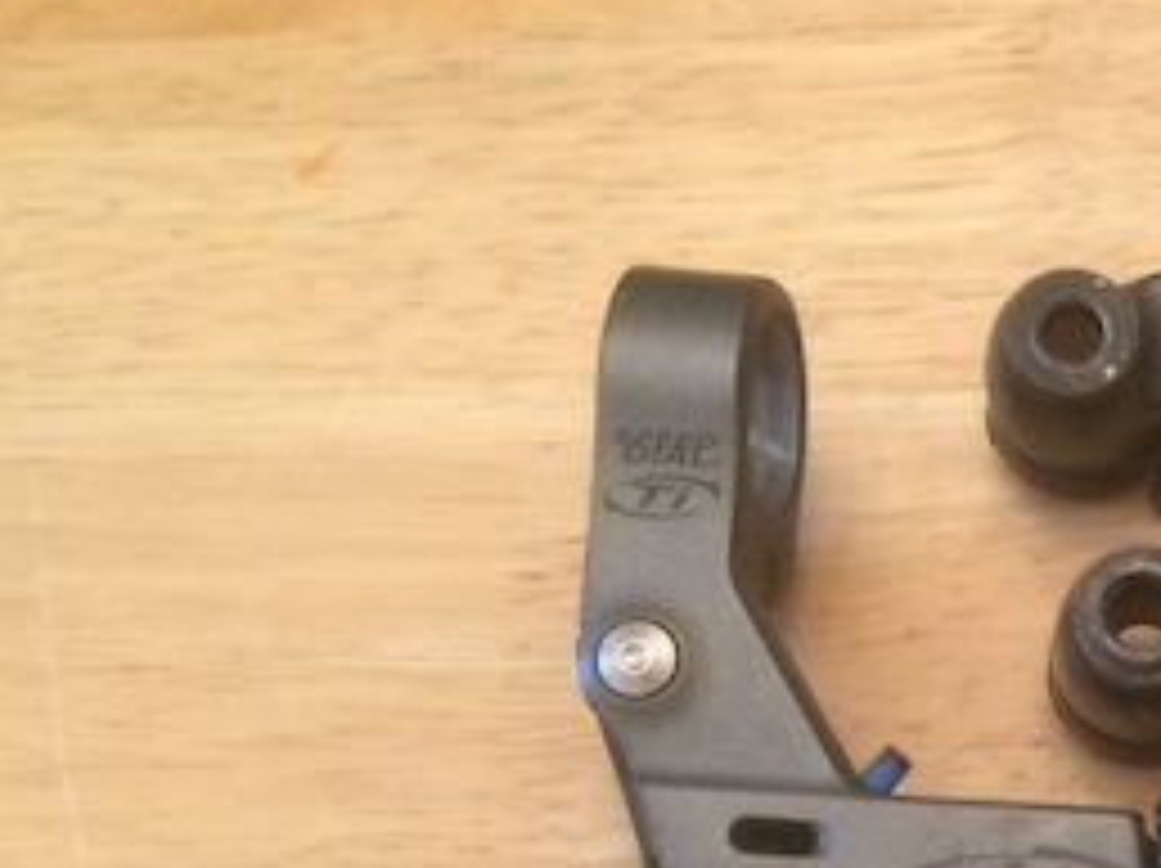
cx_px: 1575
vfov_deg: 15.7
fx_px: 3016
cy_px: 1075
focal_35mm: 90
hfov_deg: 19.8
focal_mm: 4.15
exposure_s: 1/30
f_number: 2.2
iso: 250
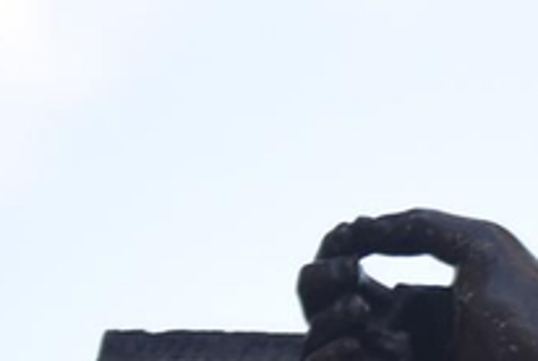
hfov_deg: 2.3
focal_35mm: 869
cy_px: 599
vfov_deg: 1.6
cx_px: 1940
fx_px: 13005
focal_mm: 112
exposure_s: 1/100
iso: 100
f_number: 2.8
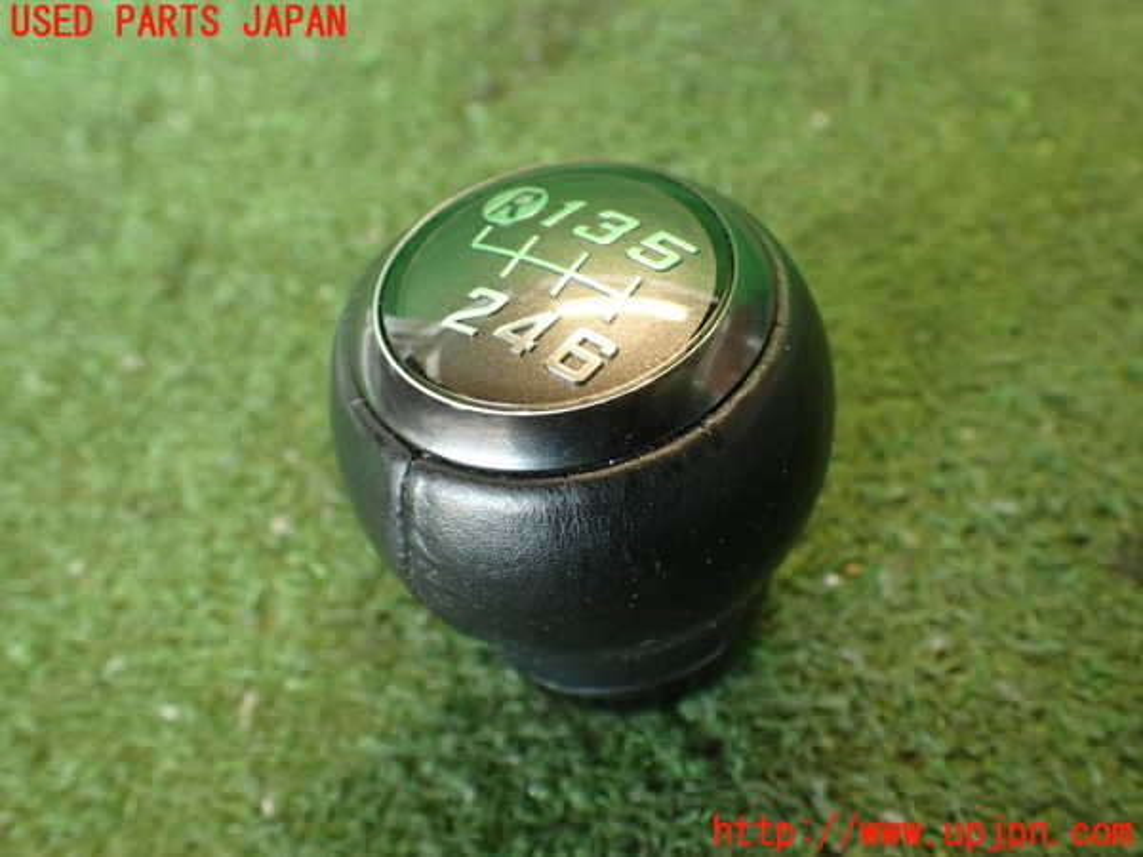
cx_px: 572
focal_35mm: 32
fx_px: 1057
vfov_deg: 44.2
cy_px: 428
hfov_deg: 56.8
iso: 250
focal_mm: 5.79
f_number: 2.4
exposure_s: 1/30
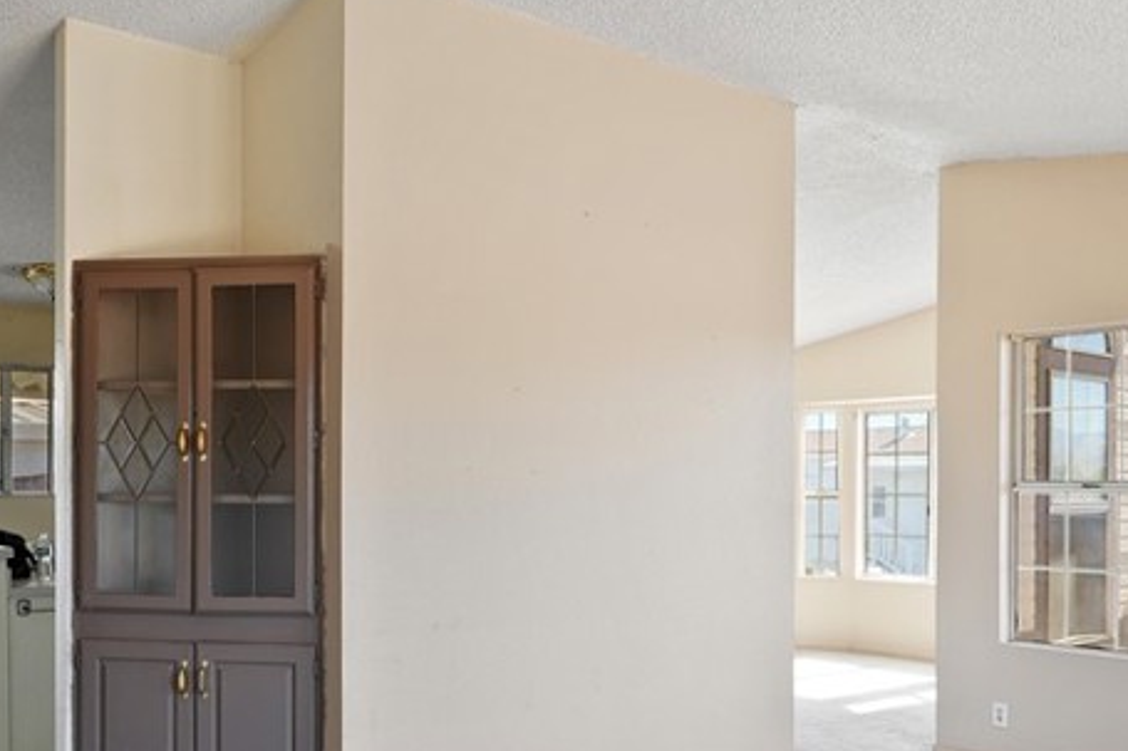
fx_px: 1128
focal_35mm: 36
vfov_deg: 36.5
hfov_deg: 52.8
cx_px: 446
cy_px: 494
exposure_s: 1/15
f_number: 4
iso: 200
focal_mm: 16
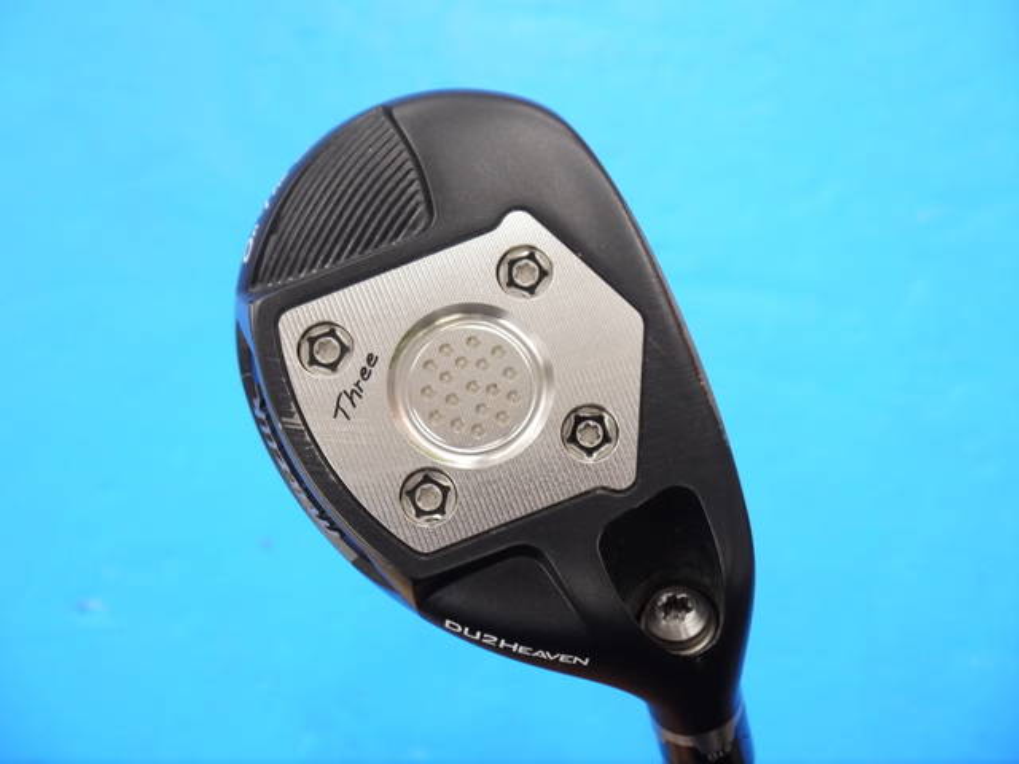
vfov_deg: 17.6
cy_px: 382
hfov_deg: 23.3
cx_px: 510
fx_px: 2473
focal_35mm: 84
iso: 800
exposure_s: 1/60
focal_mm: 42
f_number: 5.6
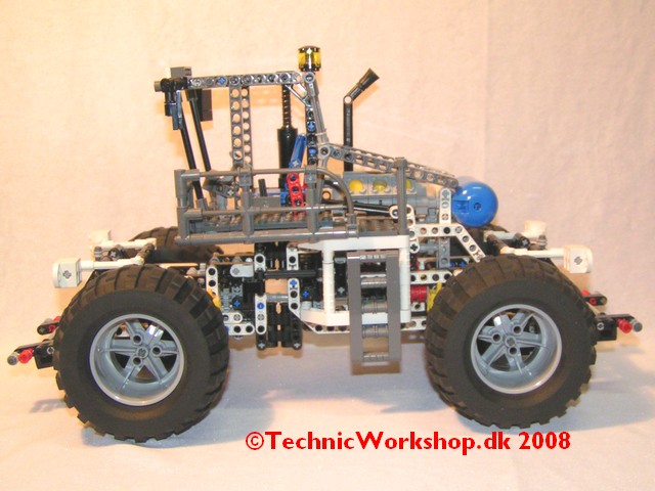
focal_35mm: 38
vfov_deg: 37.7
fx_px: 719
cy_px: 246
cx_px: 328
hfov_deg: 49.0
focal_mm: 5.8
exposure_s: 1/40
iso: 200
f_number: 2.8
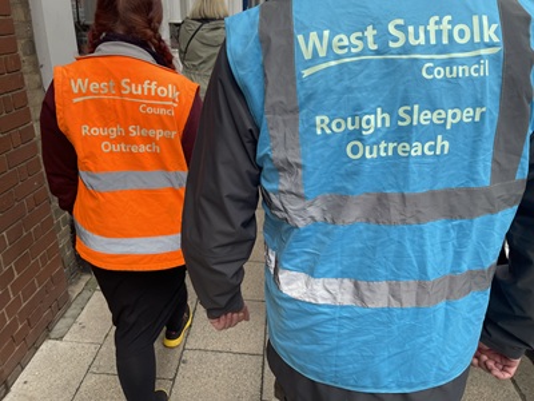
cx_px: 267
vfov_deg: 54.9
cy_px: 200
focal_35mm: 25
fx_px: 386
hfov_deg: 69.4
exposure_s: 1/332
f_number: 1.6
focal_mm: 5.1
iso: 32
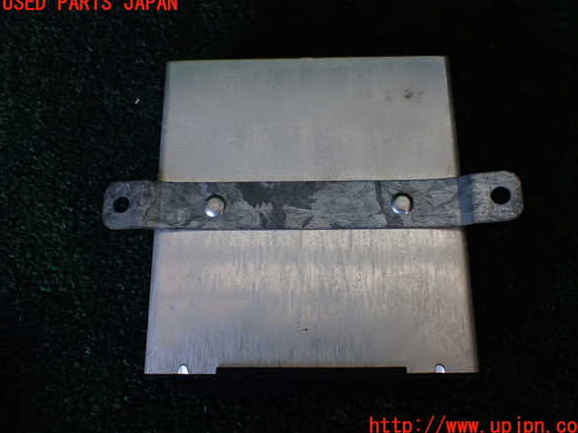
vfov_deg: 45.4
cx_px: 295
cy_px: 215
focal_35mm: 31
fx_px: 517
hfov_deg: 58.4
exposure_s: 1/125
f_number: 2.3
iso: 200
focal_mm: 5.4
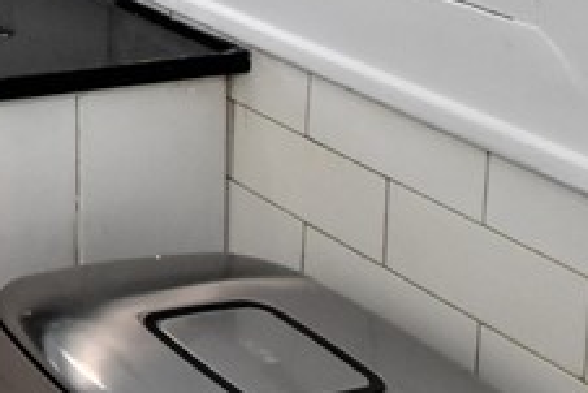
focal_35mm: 72
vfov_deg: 15.8
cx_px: -658
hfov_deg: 17.4
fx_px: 1177
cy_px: -344
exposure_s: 1/80
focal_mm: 10
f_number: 8
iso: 1250
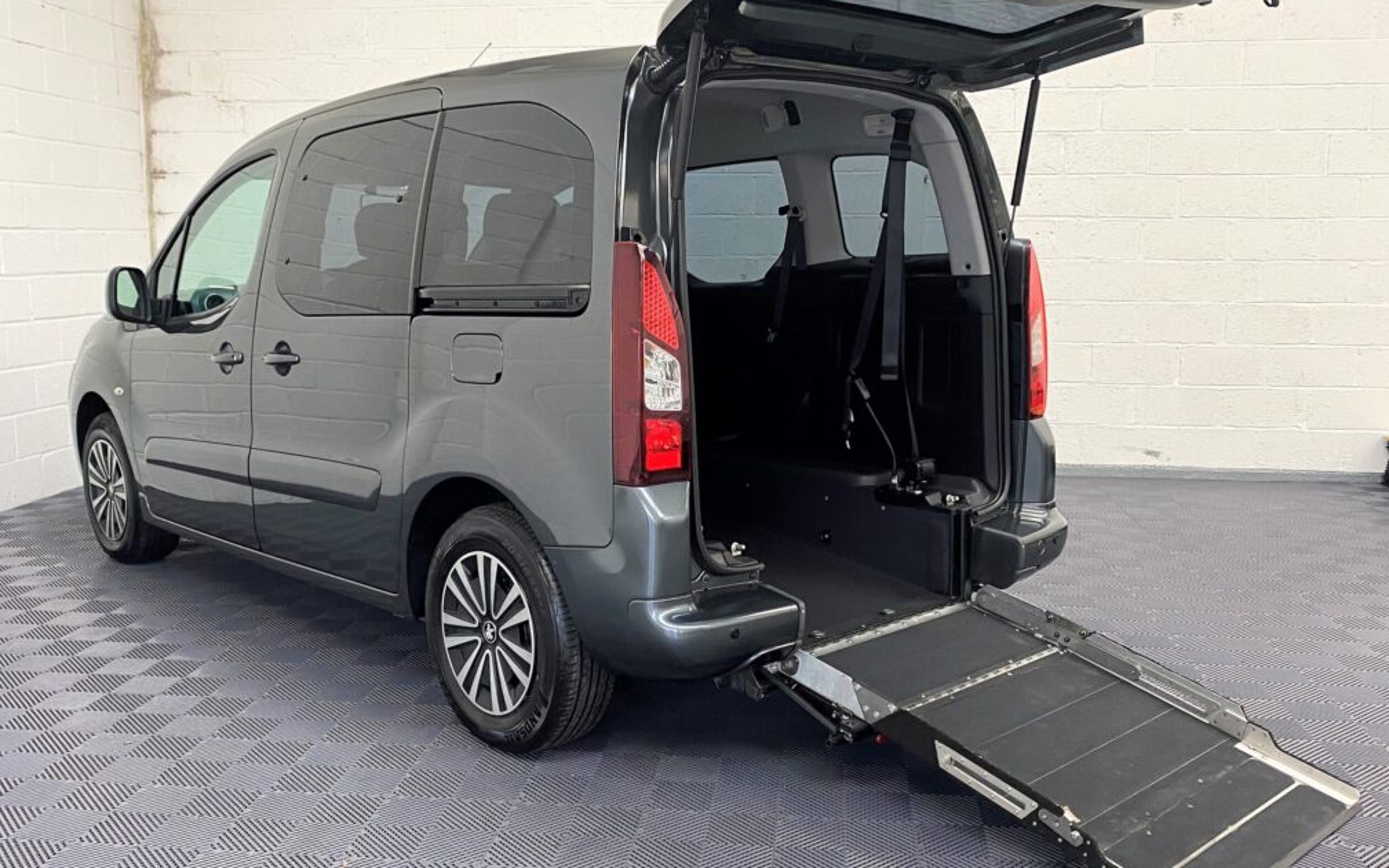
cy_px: 362
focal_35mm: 28
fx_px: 1060
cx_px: 701
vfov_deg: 44.4
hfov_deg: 66.5
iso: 125
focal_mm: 4.25
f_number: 1.8
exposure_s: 1/50
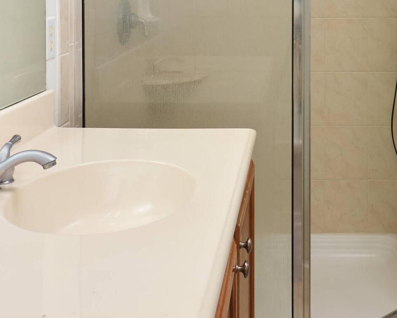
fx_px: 658
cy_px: -17
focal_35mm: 56
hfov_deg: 33.0
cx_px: 292
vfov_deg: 25.5
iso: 100
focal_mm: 9
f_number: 5.6
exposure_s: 1/250
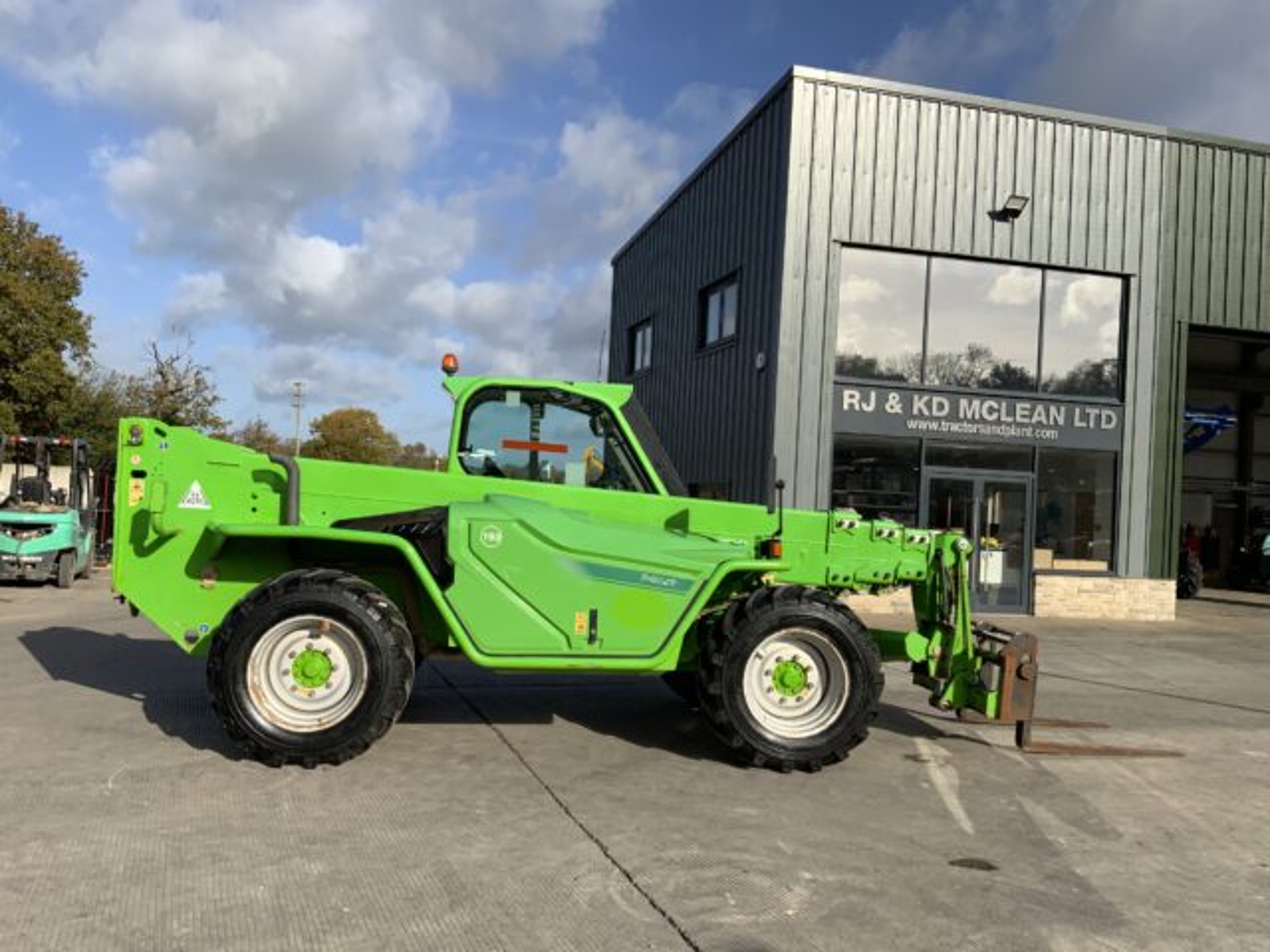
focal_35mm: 29
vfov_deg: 48.2
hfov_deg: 61.7
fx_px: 1064
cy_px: 476
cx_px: 635
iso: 20
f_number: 1.8
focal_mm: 3
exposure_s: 1/2959
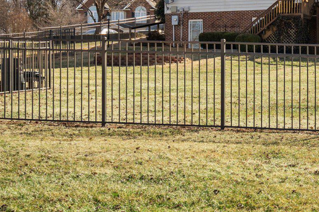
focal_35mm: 92
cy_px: -15
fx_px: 815
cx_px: 362
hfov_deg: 20.9
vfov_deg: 14.5
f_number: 13
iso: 250
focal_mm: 35
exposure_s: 1/400
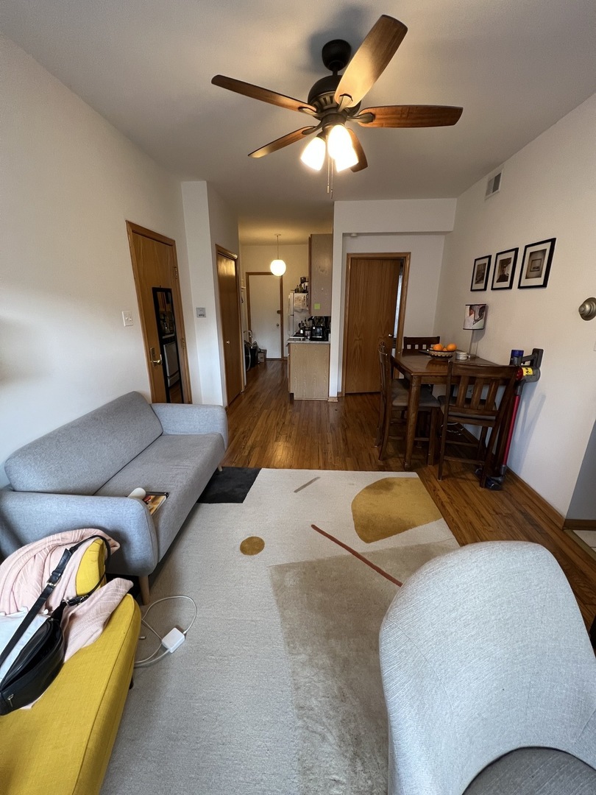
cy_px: 398
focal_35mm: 13
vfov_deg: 106.2
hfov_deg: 89.9
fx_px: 298
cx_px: 298
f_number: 1.8
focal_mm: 1.57
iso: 250
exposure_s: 1/71
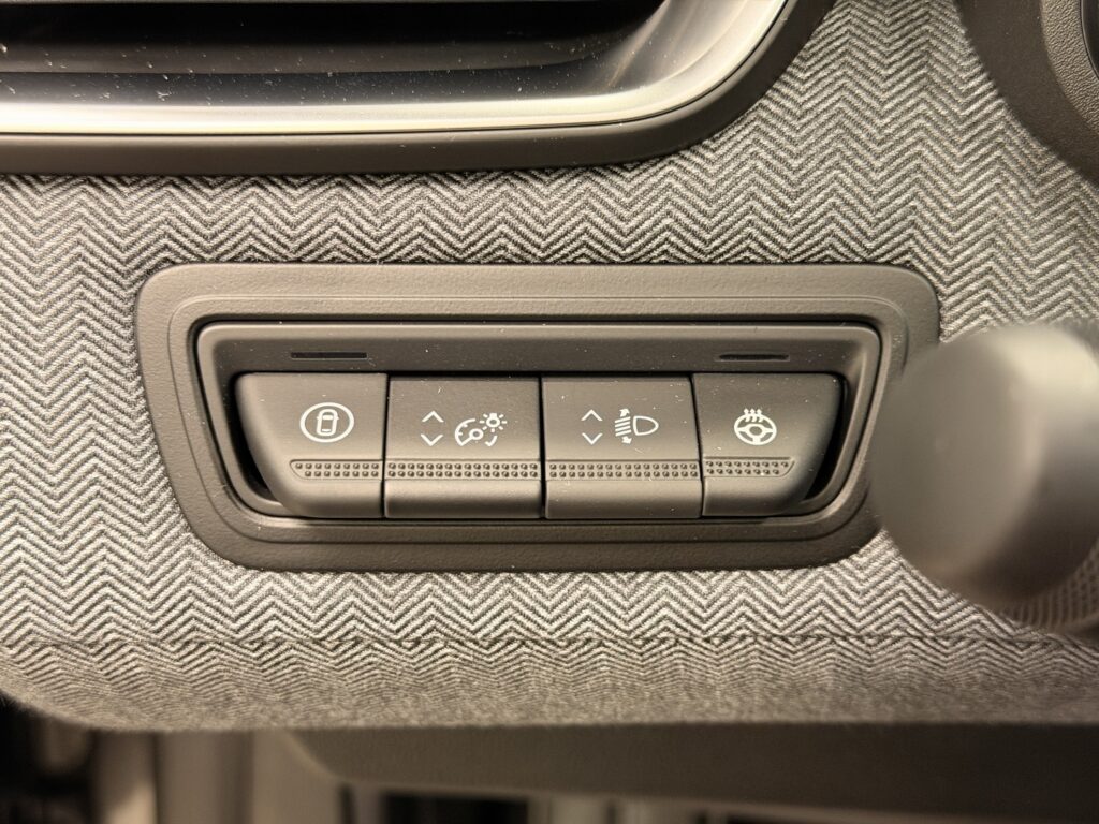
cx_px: 550
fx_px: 1524
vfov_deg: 30.3
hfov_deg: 39.7
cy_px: 412
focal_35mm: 48
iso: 400
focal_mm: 6.76
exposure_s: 1/40
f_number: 1.78
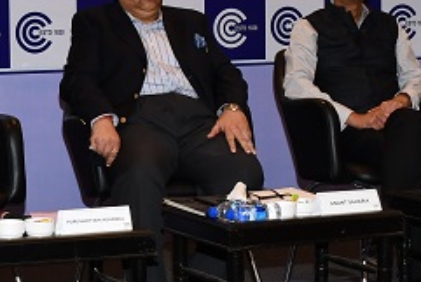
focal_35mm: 123
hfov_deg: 16.3
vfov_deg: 11.1
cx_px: 14
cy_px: 37
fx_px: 1439
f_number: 5.6
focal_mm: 22
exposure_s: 1/60
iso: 400
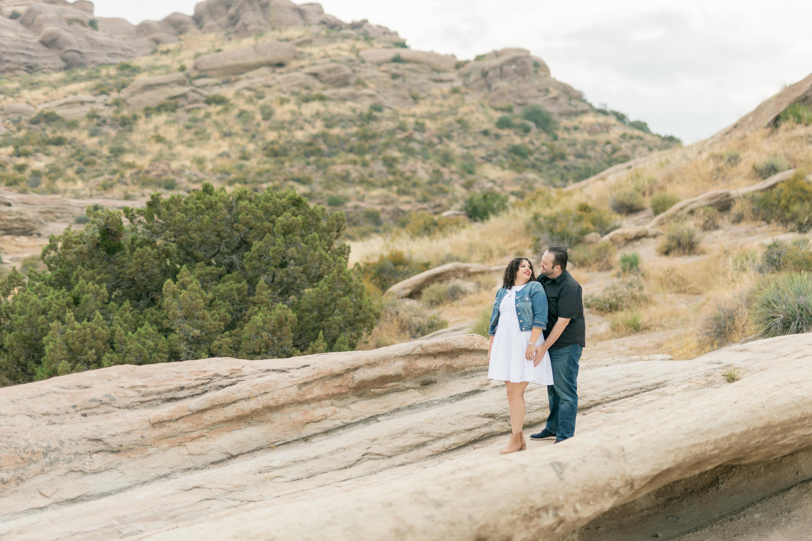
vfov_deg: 23.0
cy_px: 239
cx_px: 461
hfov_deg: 33.9
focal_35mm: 59
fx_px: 1331
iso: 100
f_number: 1.4
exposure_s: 1/2500
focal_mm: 50
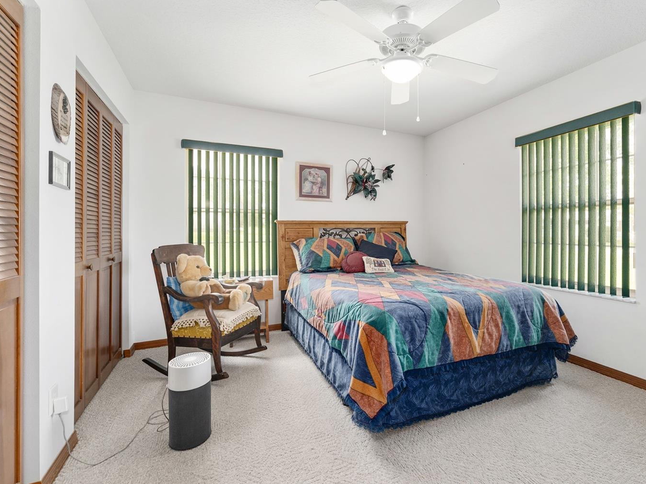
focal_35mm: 16
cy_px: 230
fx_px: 299
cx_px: 364
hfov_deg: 94.0
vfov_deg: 78.0
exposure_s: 1/3
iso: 400
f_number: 7.1
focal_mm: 14
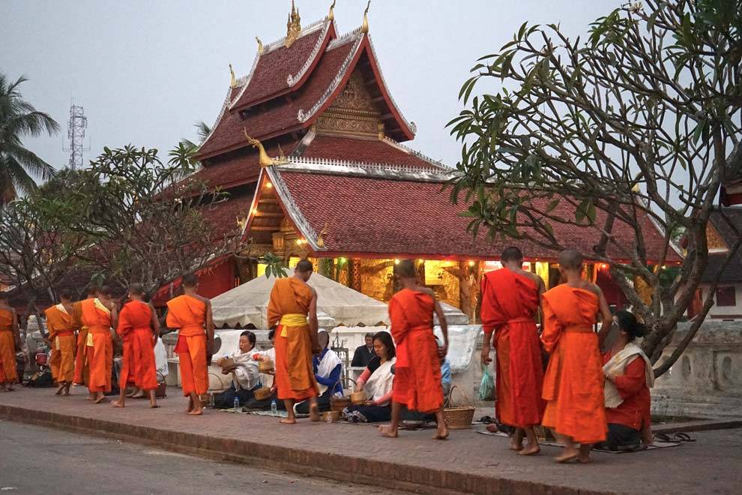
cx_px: 371
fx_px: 1030
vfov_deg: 27.0
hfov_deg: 39.6
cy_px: 248
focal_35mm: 50
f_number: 4.5
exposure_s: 1/30
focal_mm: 50
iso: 6400
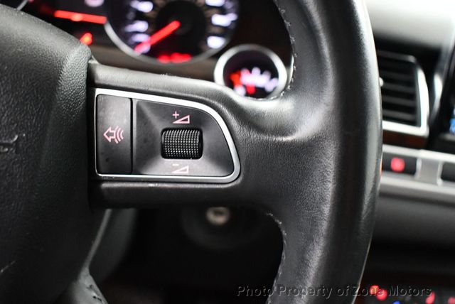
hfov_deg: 53.1
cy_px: 152
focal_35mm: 36
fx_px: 455
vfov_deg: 36.9
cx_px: 228
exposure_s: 1/60
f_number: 3.5
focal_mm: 18
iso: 5600
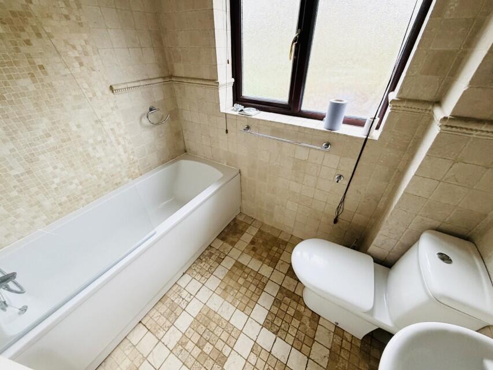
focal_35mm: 14
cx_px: 246
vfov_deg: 85.7
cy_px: 185
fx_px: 199
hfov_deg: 102.1
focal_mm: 2.22
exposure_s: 1/50
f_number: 2.2
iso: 400
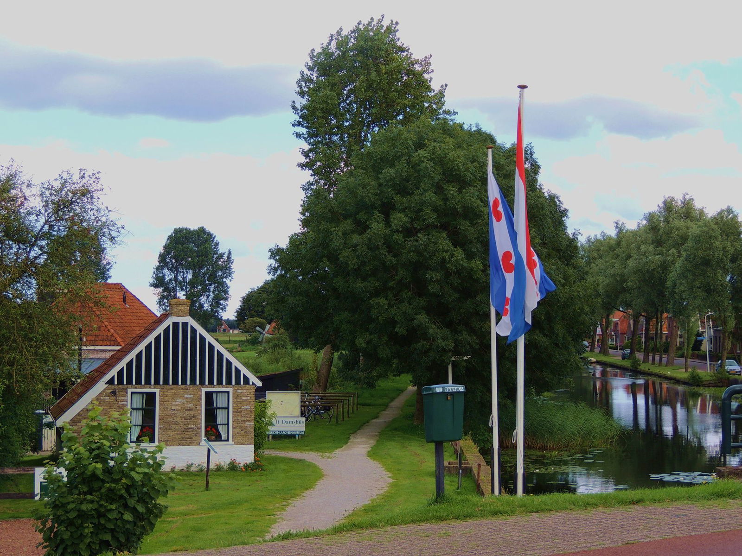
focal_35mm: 70
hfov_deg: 27.8
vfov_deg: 21.0
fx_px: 1500
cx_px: 371
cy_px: 278
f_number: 3.9
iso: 100
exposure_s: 1/320
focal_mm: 12.4
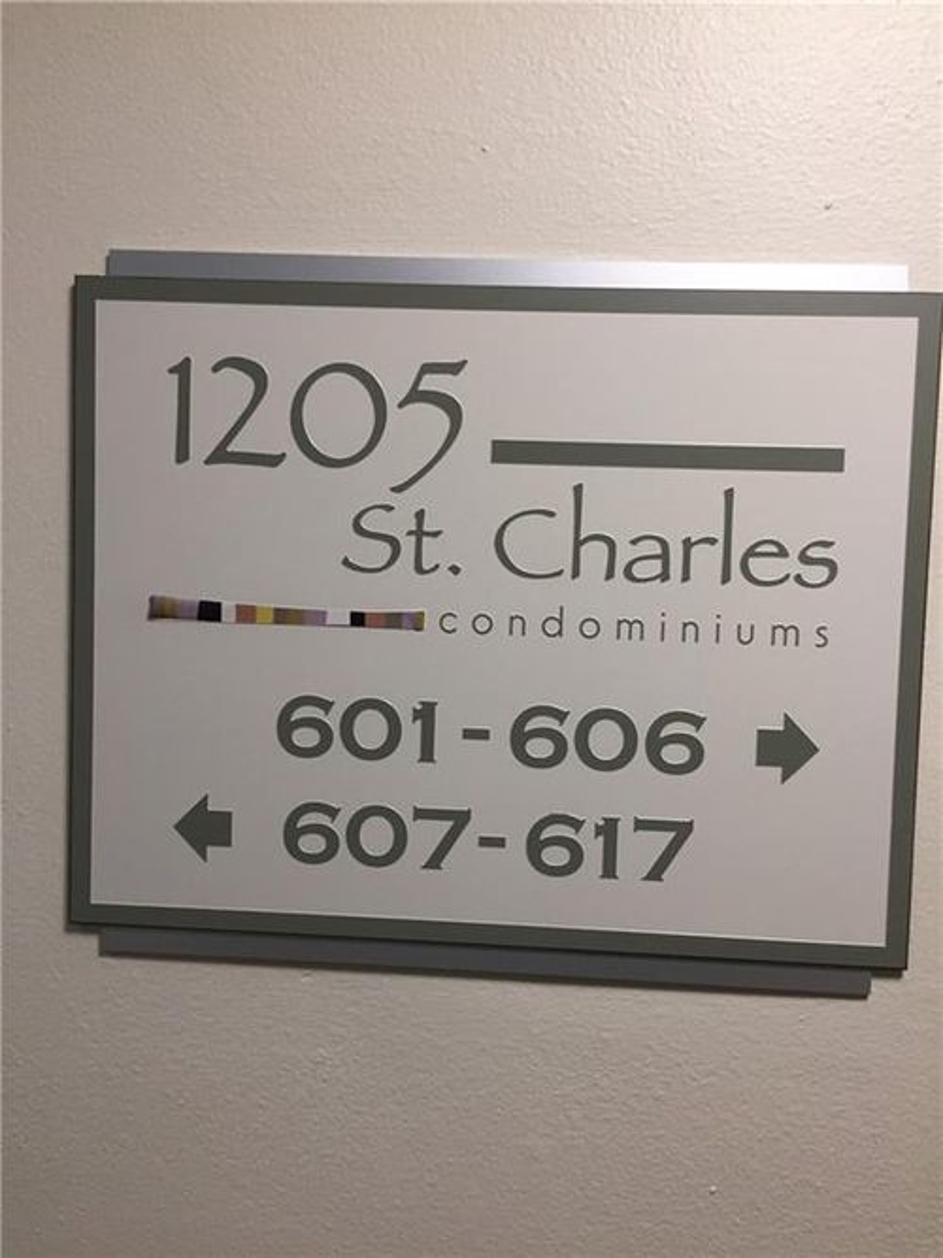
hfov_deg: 48.2
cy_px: 629
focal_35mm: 29
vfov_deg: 61.7
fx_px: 1054
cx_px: 472
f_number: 2.2
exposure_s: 1/30
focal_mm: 4.15
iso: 50
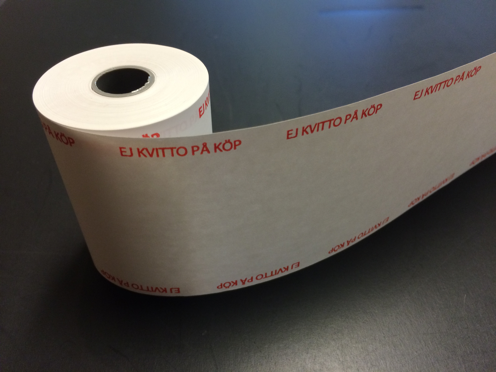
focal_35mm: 29
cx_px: 248
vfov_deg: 48.2
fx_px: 416
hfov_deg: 61.7
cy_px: 186
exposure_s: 1/33
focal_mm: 4.15
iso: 80
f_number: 2.2
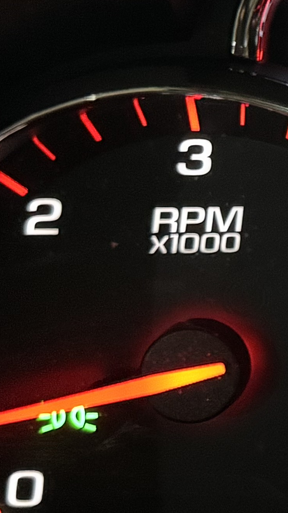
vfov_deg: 18.8
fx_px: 1535
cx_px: 705
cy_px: 140
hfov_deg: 9.5
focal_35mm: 113
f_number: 1.78
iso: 1600
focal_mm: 6.76
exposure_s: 1/24
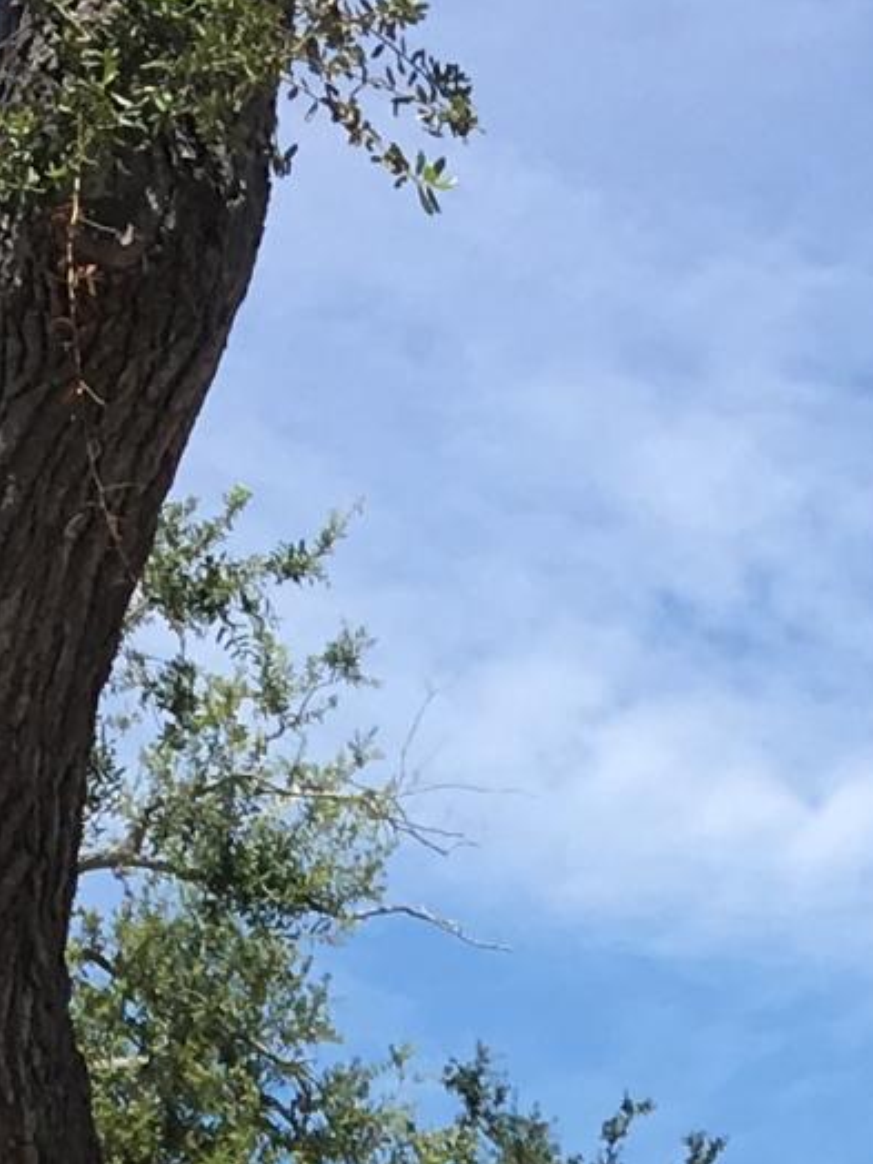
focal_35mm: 166
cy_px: 2441
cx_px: 1073
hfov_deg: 8.8
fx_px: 5582
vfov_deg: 10.7
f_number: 2.2
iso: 25
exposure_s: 1/1451
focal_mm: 4.15
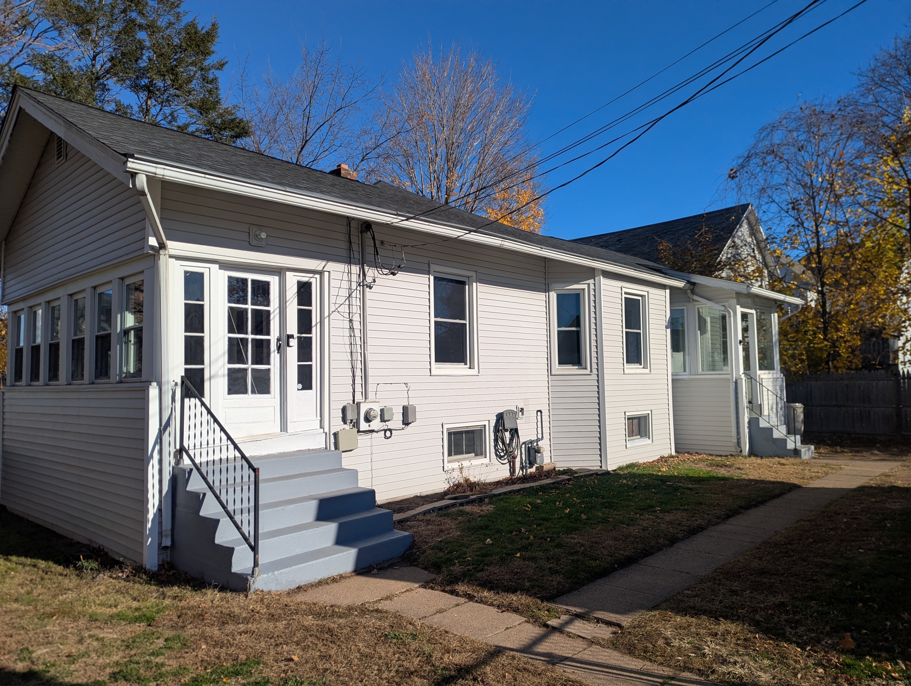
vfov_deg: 56.9
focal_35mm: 24
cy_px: 343
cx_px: 456
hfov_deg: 71.5
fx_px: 633
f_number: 1.85
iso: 54
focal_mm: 6.81
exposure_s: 1/4717
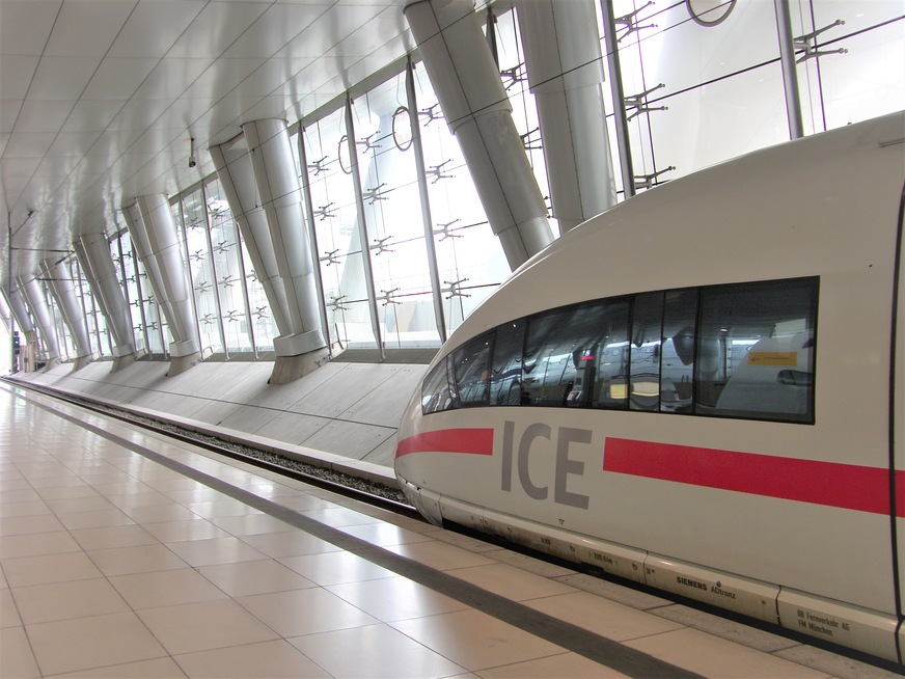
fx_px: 915
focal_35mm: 35
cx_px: 452
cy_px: 340
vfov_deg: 40.7
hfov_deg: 52.6
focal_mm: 9
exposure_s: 1/50
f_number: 2.5
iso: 50
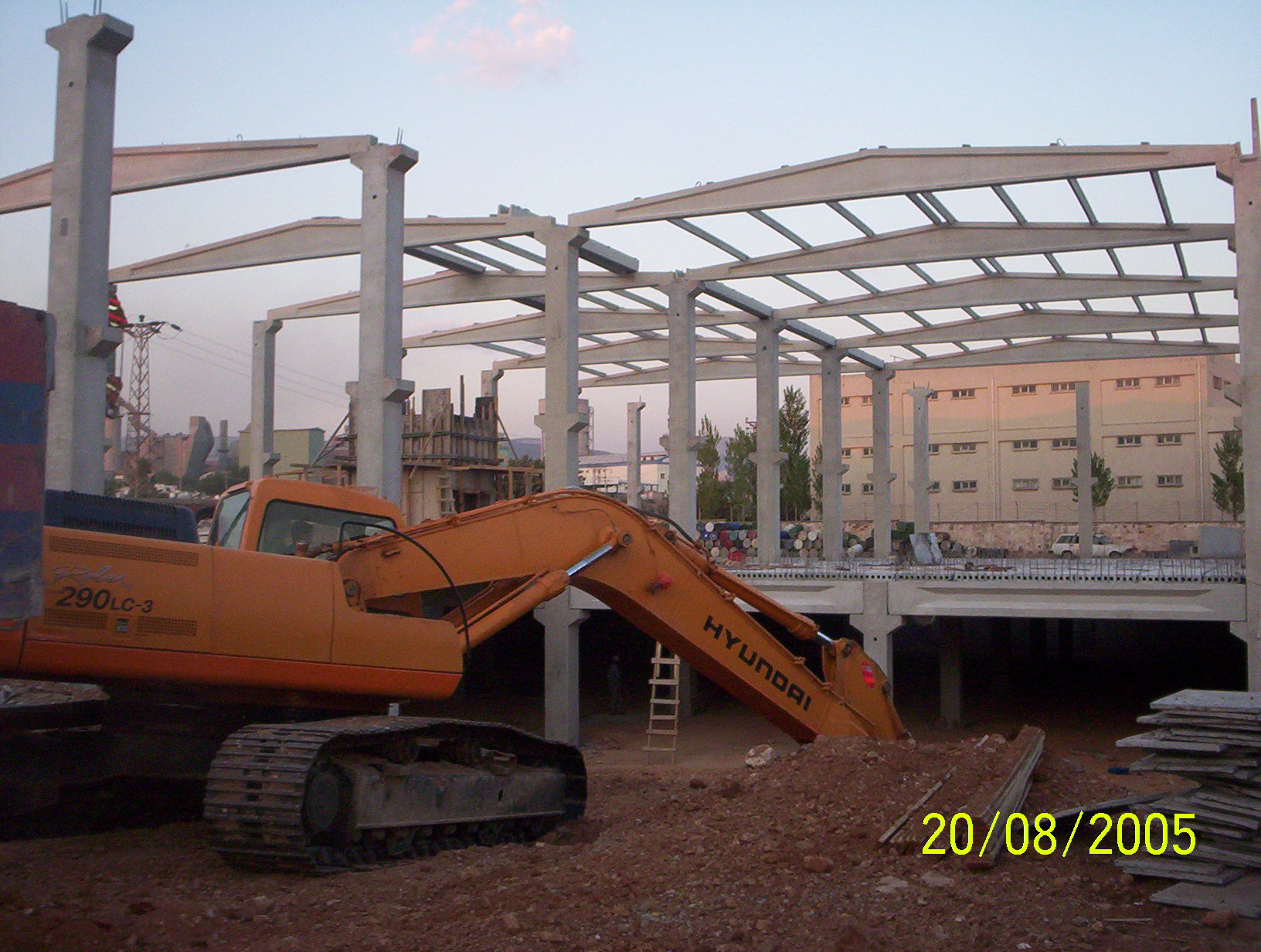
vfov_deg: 37.9
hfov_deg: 48.9
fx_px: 1388
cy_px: 476
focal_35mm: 38
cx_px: 630
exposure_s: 1/60
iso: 140
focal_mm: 4.99
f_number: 4.5
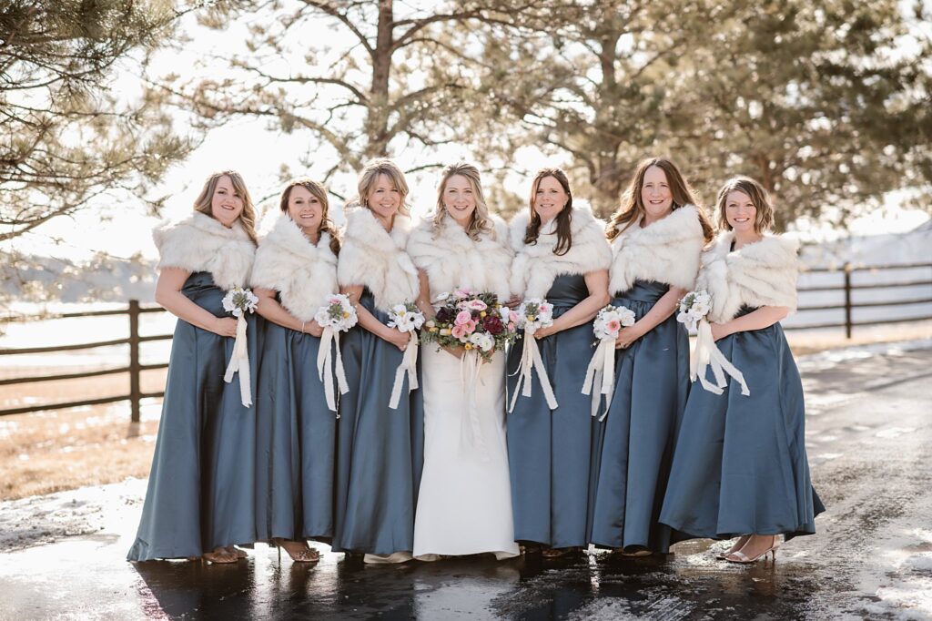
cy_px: 310
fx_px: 2200
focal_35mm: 85
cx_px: 466
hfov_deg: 23.9
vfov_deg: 16.1
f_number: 2.2
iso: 200
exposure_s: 1/1000
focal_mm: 85
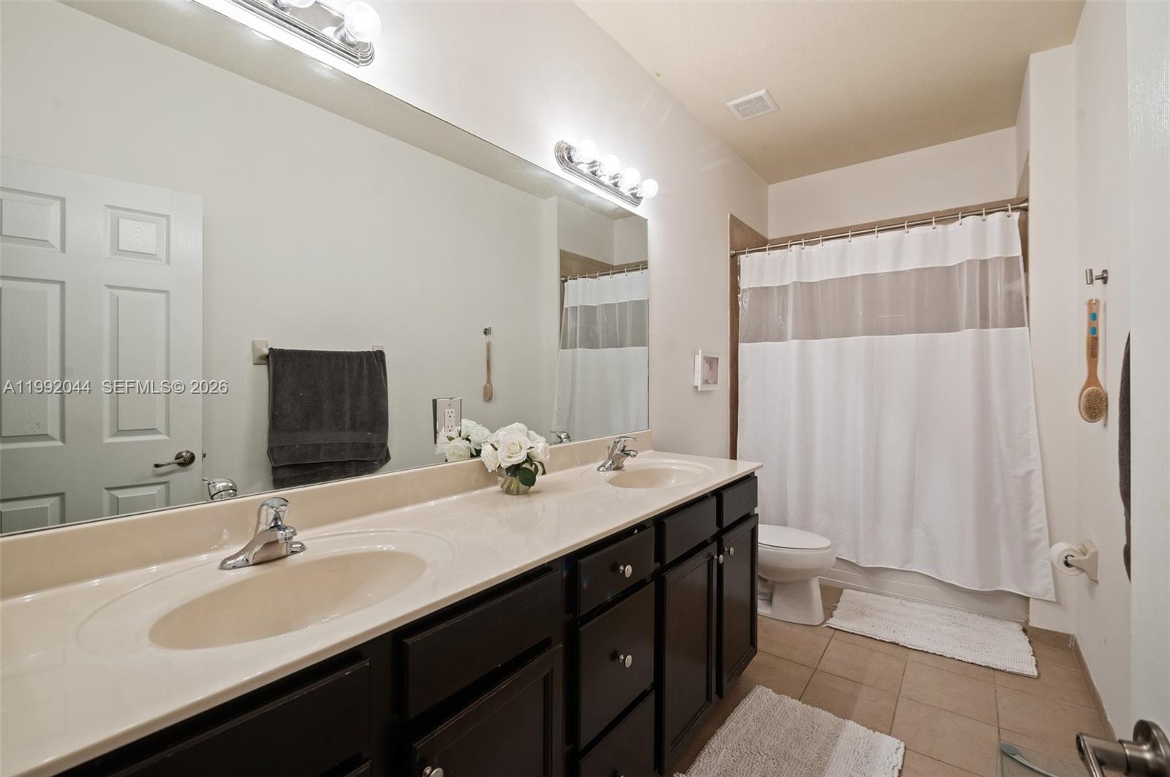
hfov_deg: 100.5
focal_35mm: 15
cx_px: 585
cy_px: 388
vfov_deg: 77.2
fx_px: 487
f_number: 8
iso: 200
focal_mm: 15
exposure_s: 1/3
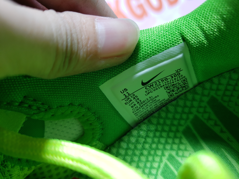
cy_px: 90
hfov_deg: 67.3
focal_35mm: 26
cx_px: 120
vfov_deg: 53.1
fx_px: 180
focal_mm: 4.3
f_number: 1.5
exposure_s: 1/245
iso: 50
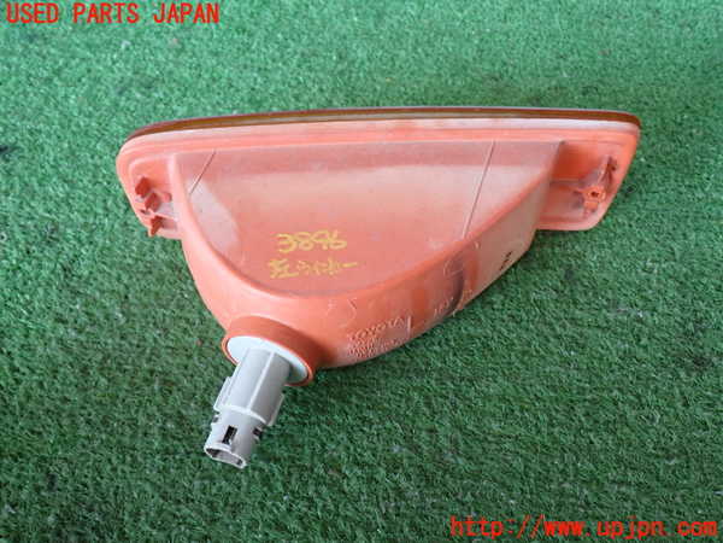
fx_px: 752
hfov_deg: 51.4
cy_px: 272
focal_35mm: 36
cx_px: 362
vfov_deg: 39.7
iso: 200
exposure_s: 1/50
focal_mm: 6.37
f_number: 2.5
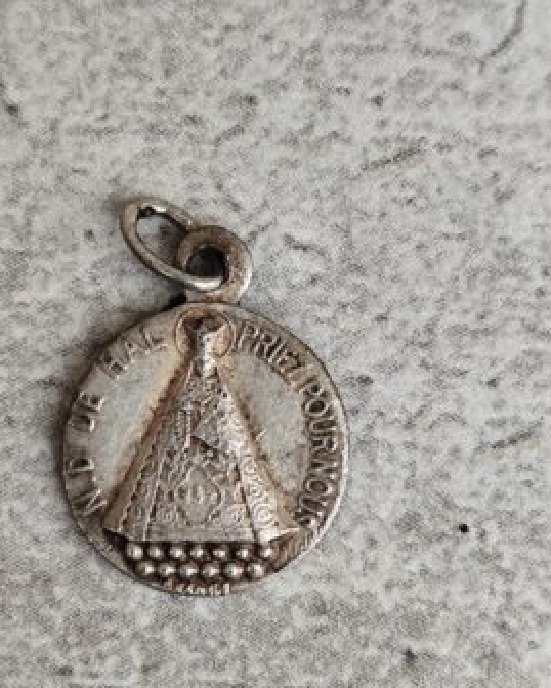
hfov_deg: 14.3
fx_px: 2201
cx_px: 248
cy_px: 358
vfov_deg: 17.8
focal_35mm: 108
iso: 64
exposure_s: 1/100
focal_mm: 6.19
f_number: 1.65
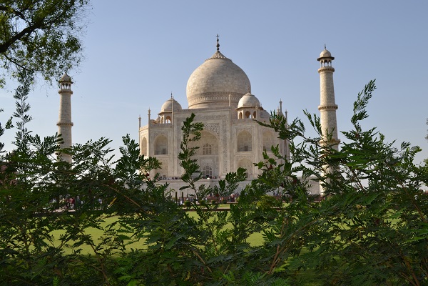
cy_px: 143
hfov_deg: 53.1
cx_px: 214
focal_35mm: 36
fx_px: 428
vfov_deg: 36.9
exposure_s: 1/200
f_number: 8
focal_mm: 24
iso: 100
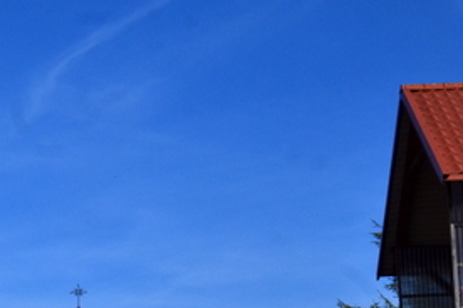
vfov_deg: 11.7
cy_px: 437
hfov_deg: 17.1
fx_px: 1453
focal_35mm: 113
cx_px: -136
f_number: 11
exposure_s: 1/500
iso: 220
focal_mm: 26
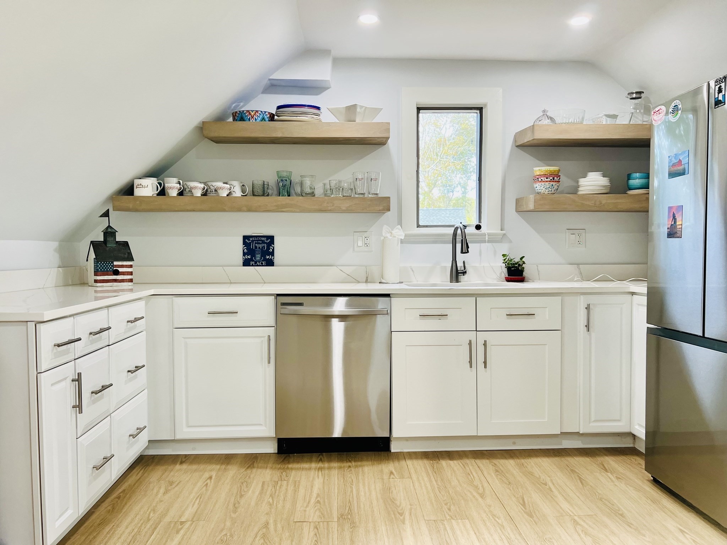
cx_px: 364
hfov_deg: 67.3
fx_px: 546
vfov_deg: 53.1
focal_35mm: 26
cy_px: 272
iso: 125
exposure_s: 1/120
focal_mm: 5.7
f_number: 1.5
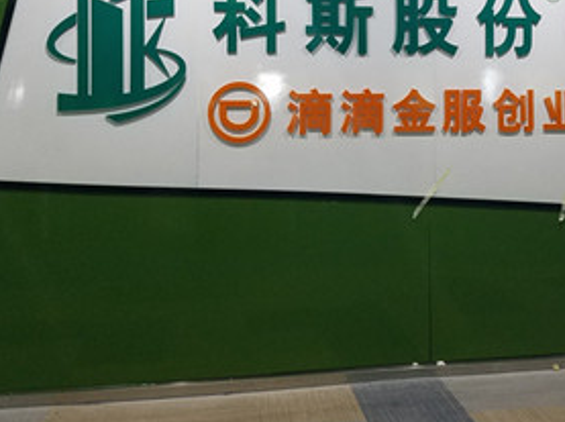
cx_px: 375
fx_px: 766
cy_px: 91
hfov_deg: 40.0
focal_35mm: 47
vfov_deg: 30.2
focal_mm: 4.2
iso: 160
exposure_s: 1/25
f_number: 1.7
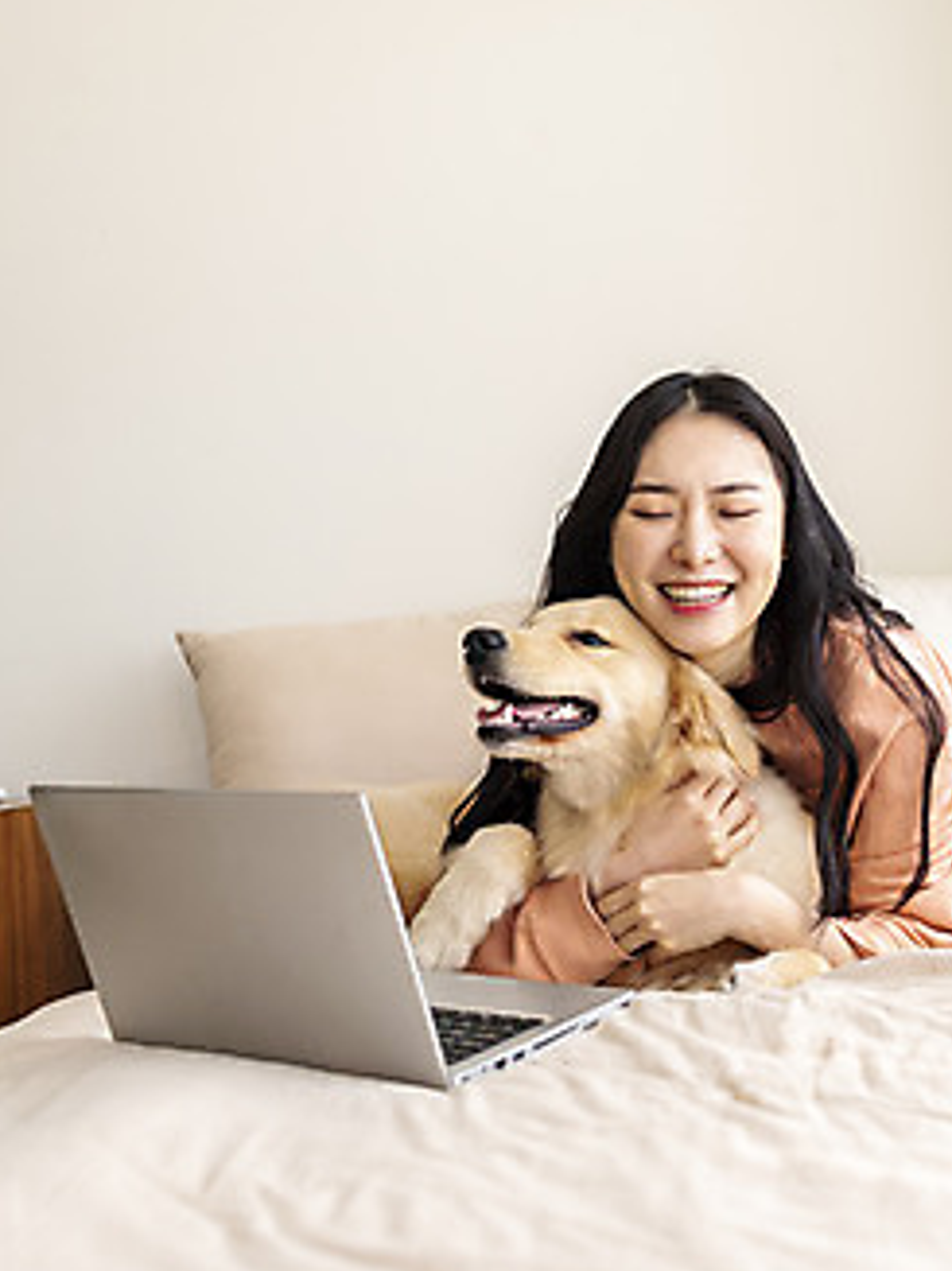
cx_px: 445
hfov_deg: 27.5
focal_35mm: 53
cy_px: 540
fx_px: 1945
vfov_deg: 36.1
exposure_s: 1/320
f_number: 2.8
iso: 250
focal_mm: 30
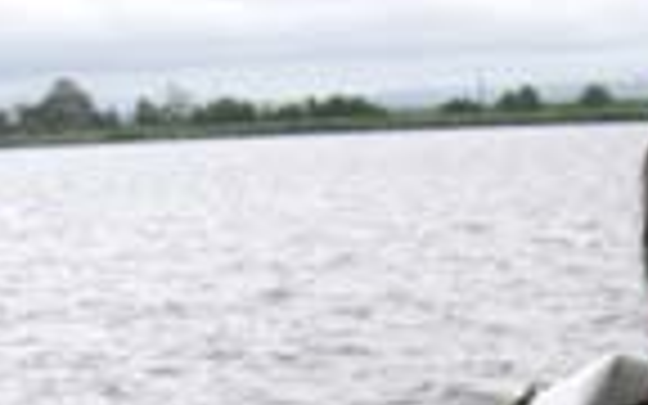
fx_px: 2472
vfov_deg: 8.8
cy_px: 839
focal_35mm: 140
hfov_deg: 14.6
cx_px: 684
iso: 80
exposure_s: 1/320
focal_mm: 7.9
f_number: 4
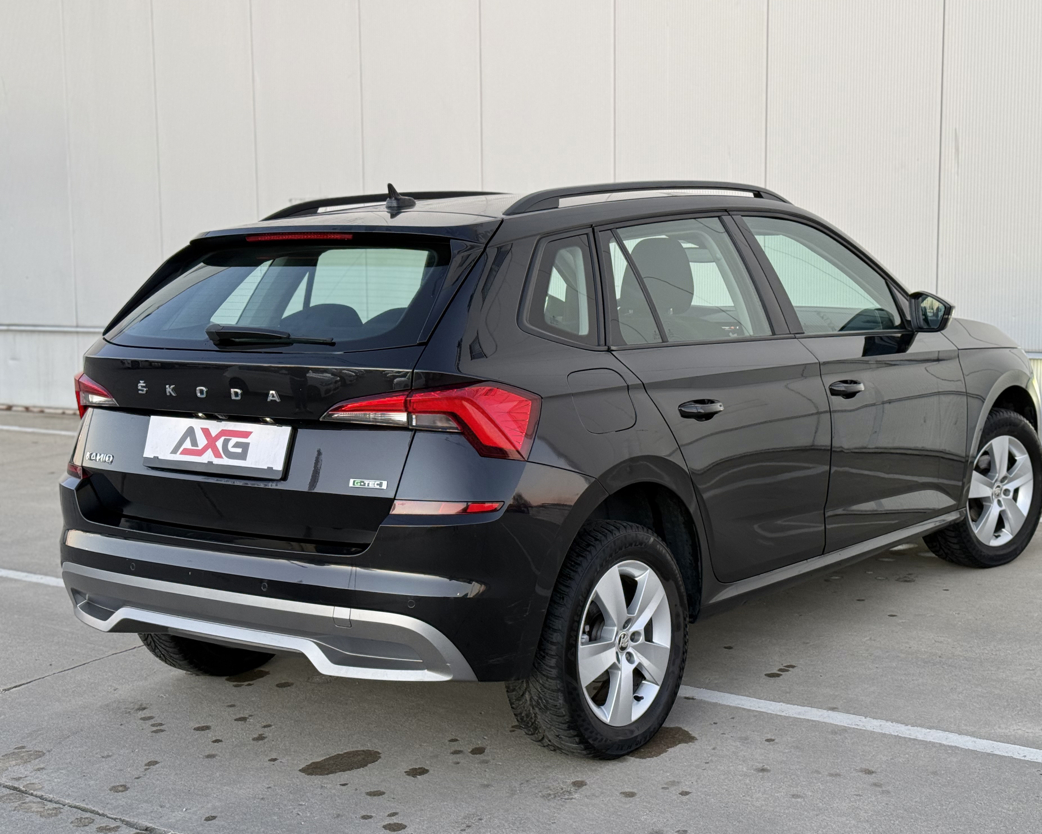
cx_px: 549
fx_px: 1573
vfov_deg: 29.7
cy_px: 418
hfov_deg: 36.6
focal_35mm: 51
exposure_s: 1/100
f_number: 1.78
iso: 64
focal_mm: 6.76
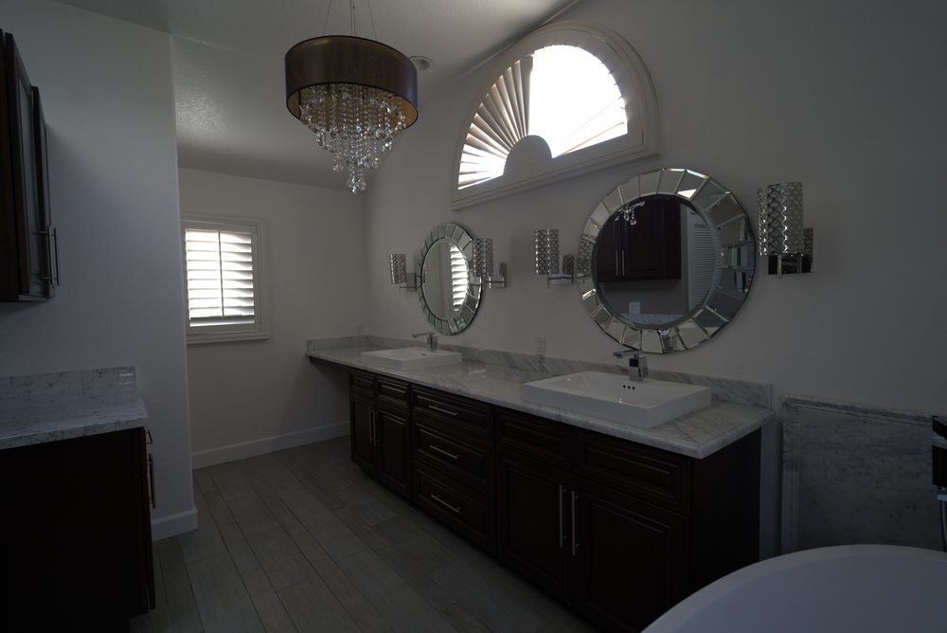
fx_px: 421
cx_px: 474
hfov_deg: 96.7
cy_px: 316
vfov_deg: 73.8
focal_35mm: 16
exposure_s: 1/160
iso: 1000
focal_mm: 16
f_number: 4
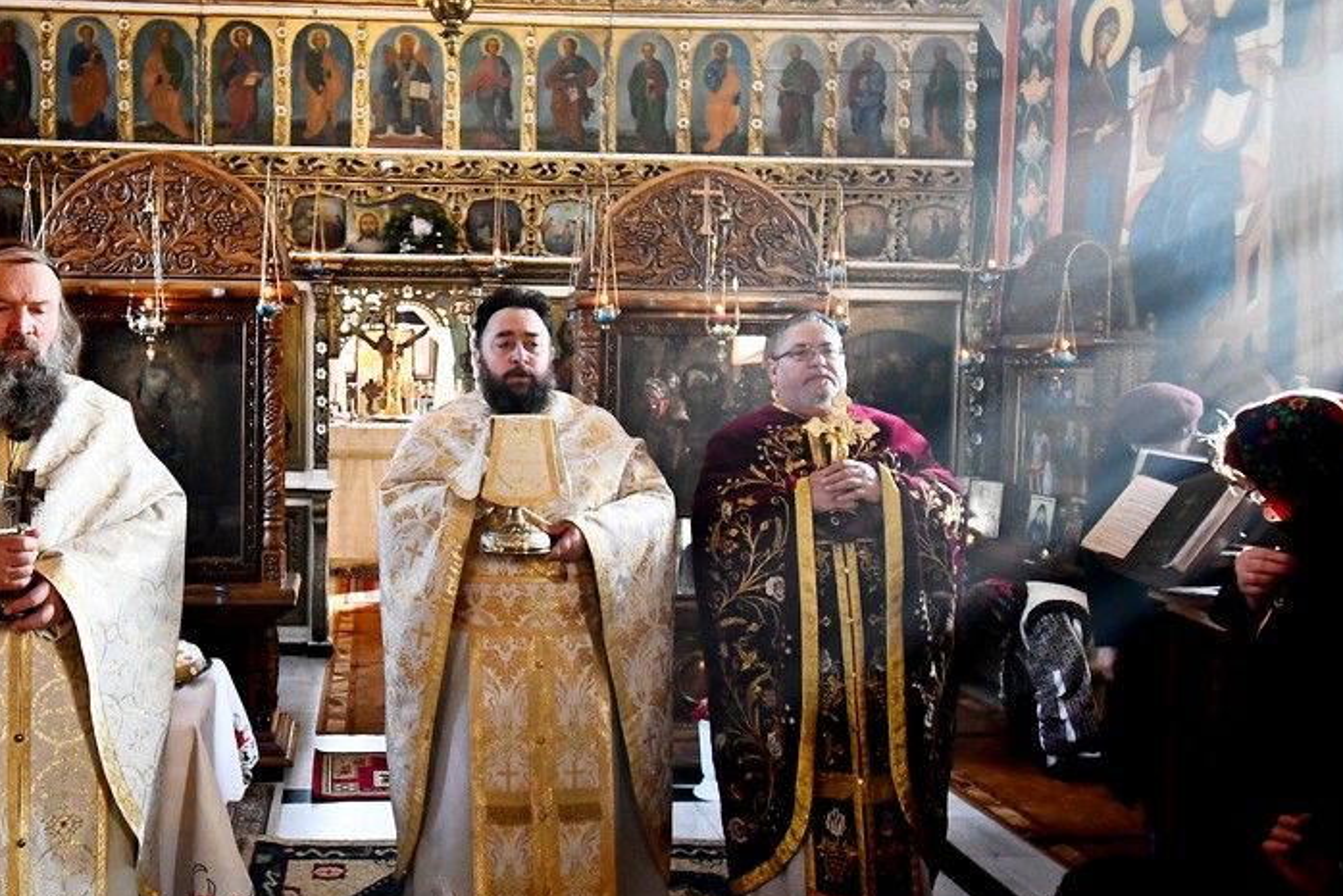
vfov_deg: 45.0
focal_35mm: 29
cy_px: 433
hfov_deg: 61.7
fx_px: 1082
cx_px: 421
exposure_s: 1/50
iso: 2000
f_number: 4.5
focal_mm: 10
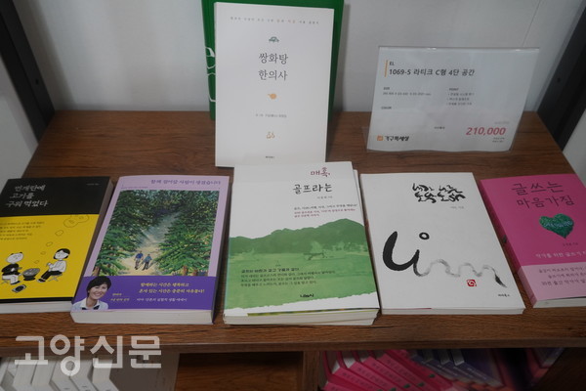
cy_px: 196
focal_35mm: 30
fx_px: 488
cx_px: 293
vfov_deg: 43.6
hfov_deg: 61.9
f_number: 4
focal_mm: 20
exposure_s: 1/160
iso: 800
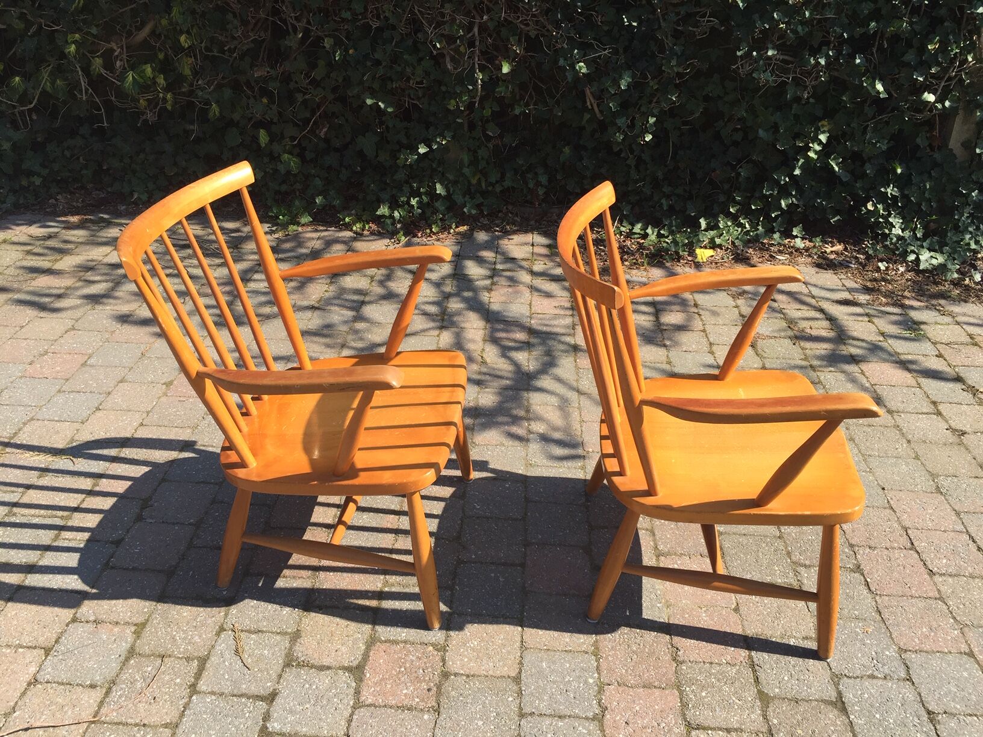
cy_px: 368
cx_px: 492
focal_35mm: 29
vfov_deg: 48.2
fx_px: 824
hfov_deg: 61.7
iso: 32
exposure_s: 1/860
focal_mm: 4.15
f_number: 2.2
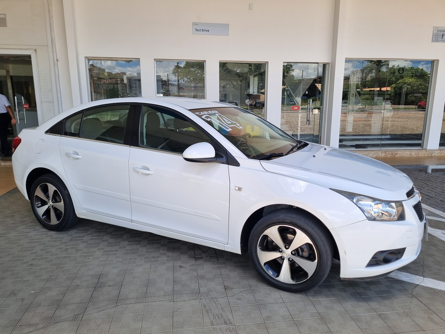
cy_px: 167
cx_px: 222
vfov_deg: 53.1
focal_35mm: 26
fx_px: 334
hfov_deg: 67.3
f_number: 1.8
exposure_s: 1/958
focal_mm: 5.4
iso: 50
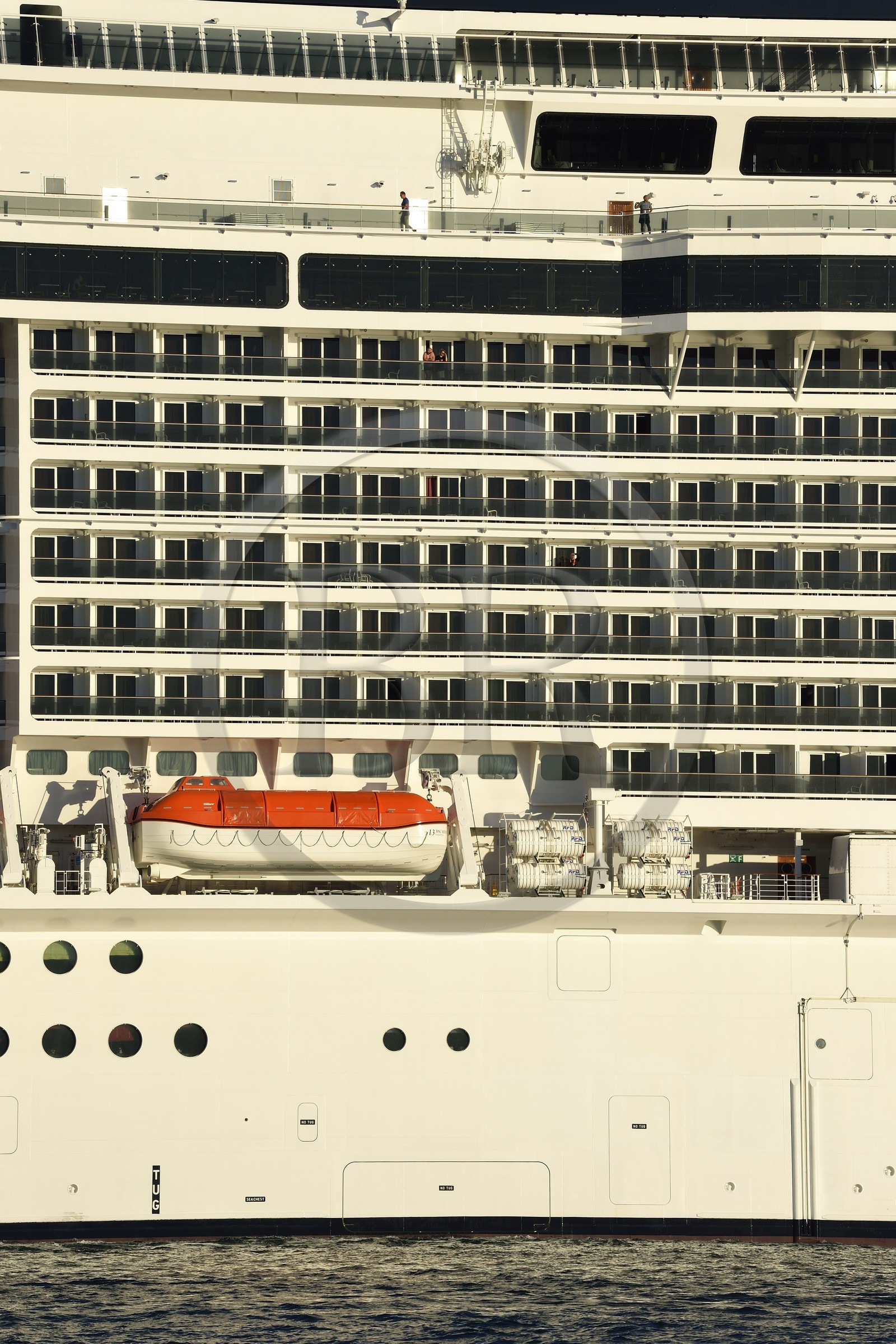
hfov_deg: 7.2
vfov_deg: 10.8
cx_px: 448
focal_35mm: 190
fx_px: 7093
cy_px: 672
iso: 200
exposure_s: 1/640
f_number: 9
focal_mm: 190
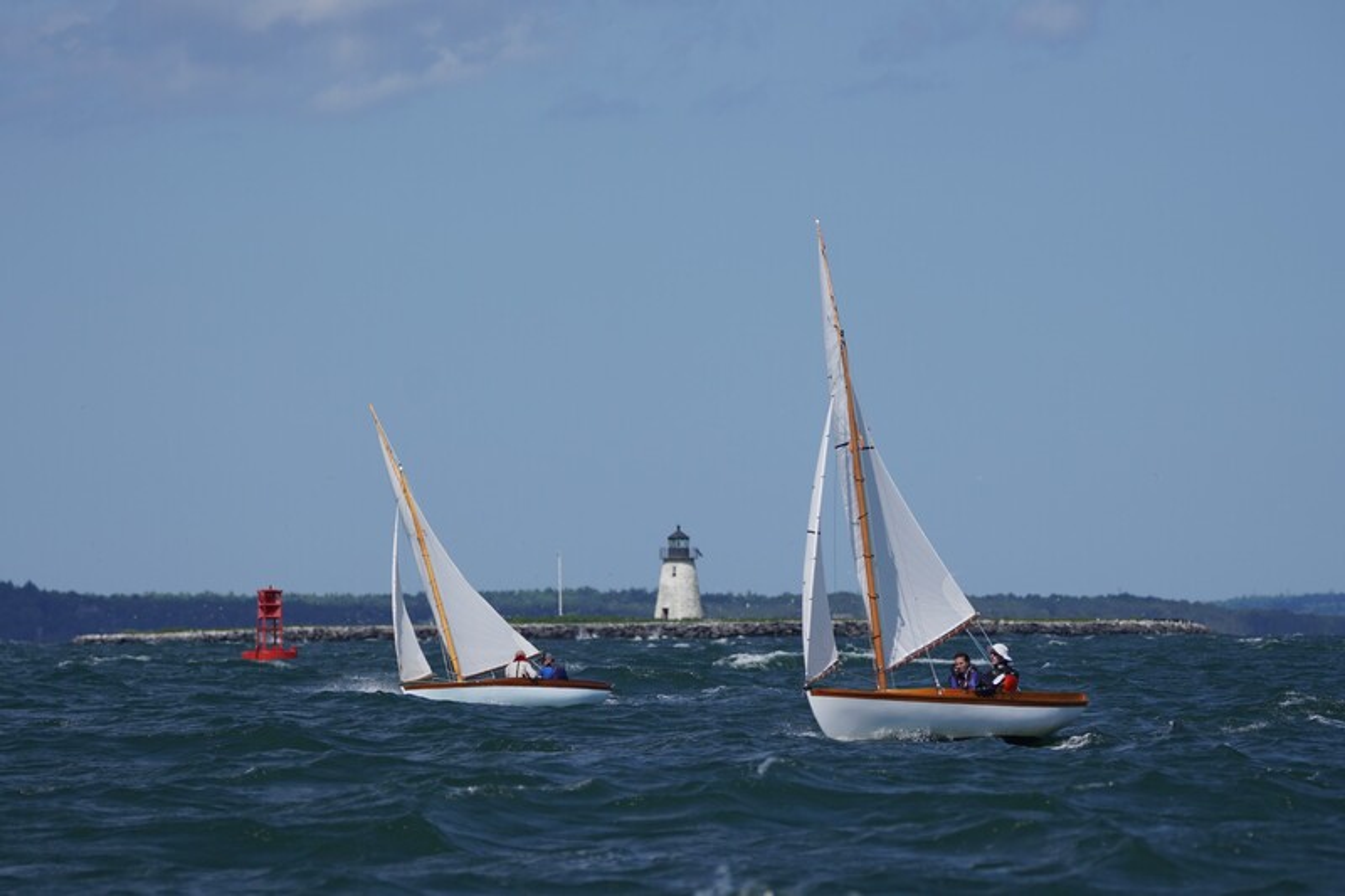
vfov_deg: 3.8
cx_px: 672
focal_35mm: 366
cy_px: 448
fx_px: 13670
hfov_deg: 5.6
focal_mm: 244
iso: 125
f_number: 5.6
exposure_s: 1/1600
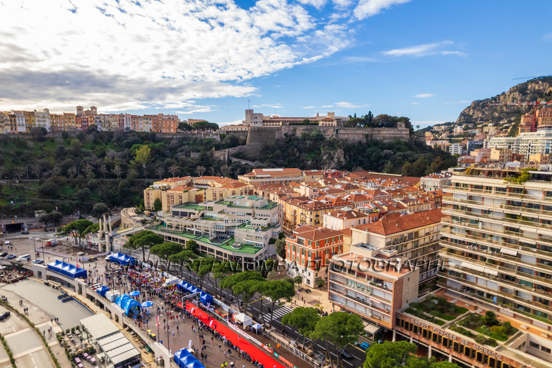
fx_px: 337
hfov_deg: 78.6
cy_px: 184
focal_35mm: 22
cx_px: 276
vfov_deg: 57.2
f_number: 2.8
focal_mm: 8.4
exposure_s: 1/60
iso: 200
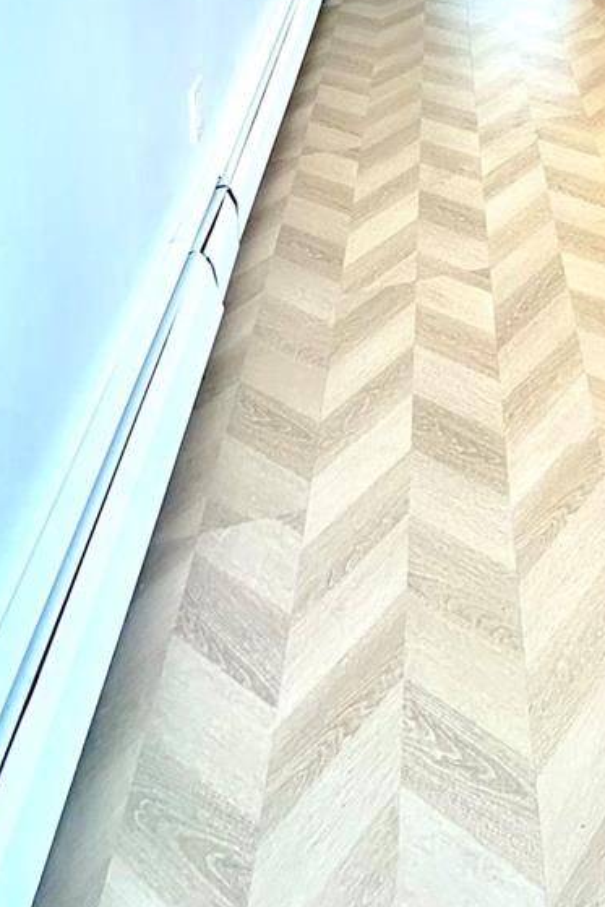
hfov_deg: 28.3
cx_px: 761
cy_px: -258
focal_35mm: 40
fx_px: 1008
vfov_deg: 34.8
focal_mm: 2.22
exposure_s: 1/99
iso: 80
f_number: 2.2
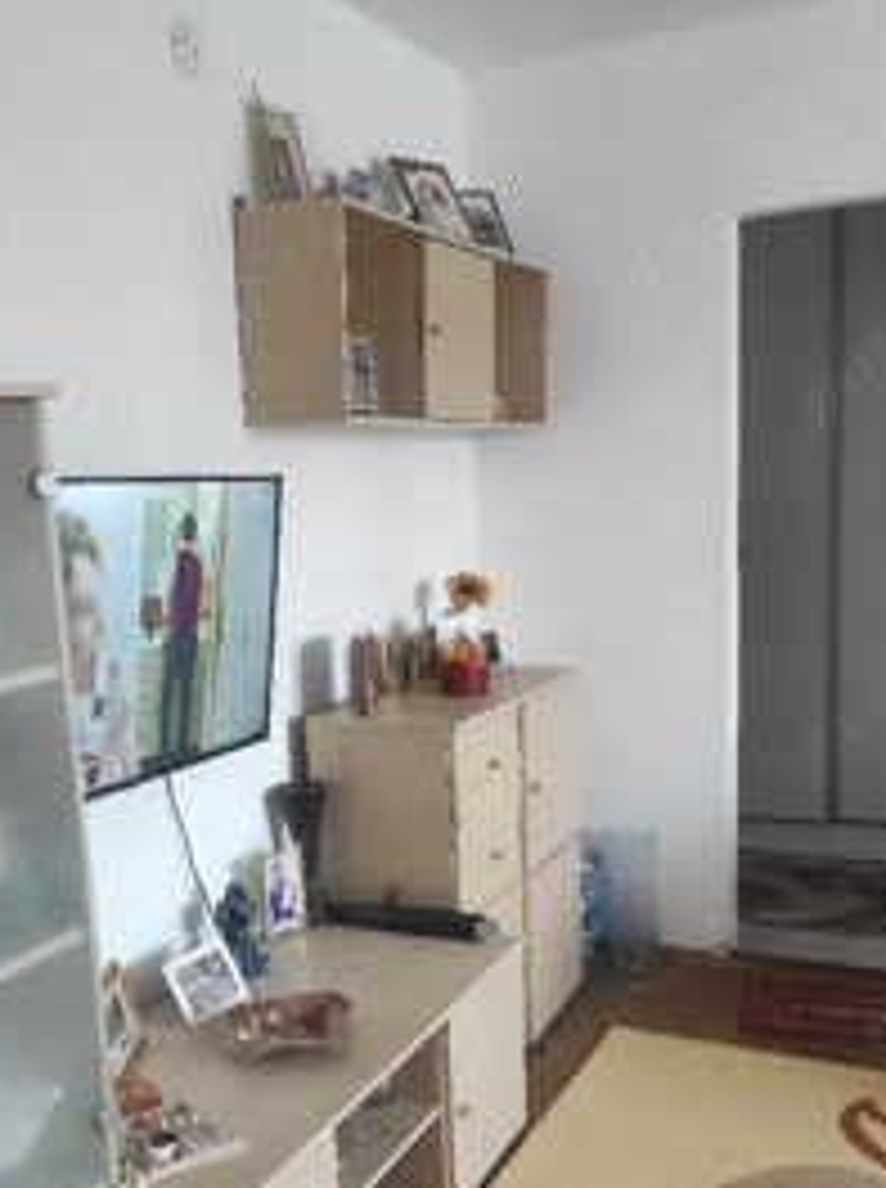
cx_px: 333
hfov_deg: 37.4
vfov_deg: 48.7
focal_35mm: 38
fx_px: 1301
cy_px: 718
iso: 744
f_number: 1.89
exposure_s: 1/33
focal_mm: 5.43
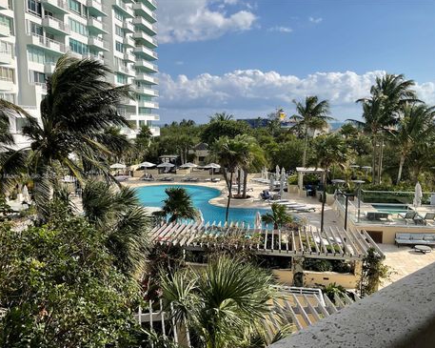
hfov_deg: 57.1
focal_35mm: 31
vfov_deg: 47.1
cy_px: 177
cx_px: 199
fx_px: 399
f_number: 1.8
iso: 16
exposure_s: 1/2667
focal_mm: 3
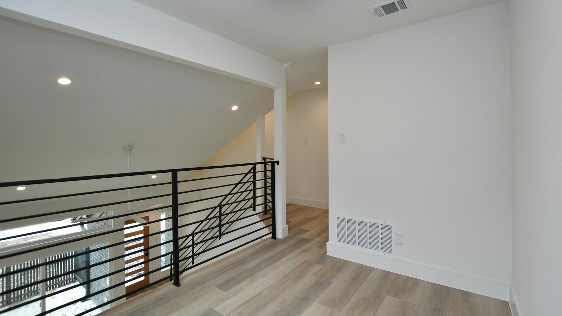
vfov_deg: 66.8
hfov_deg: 99.4
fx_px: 238
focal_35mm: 16
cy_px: 138
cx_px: 284
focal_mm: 10
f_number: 5
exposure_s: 1/100
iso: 320
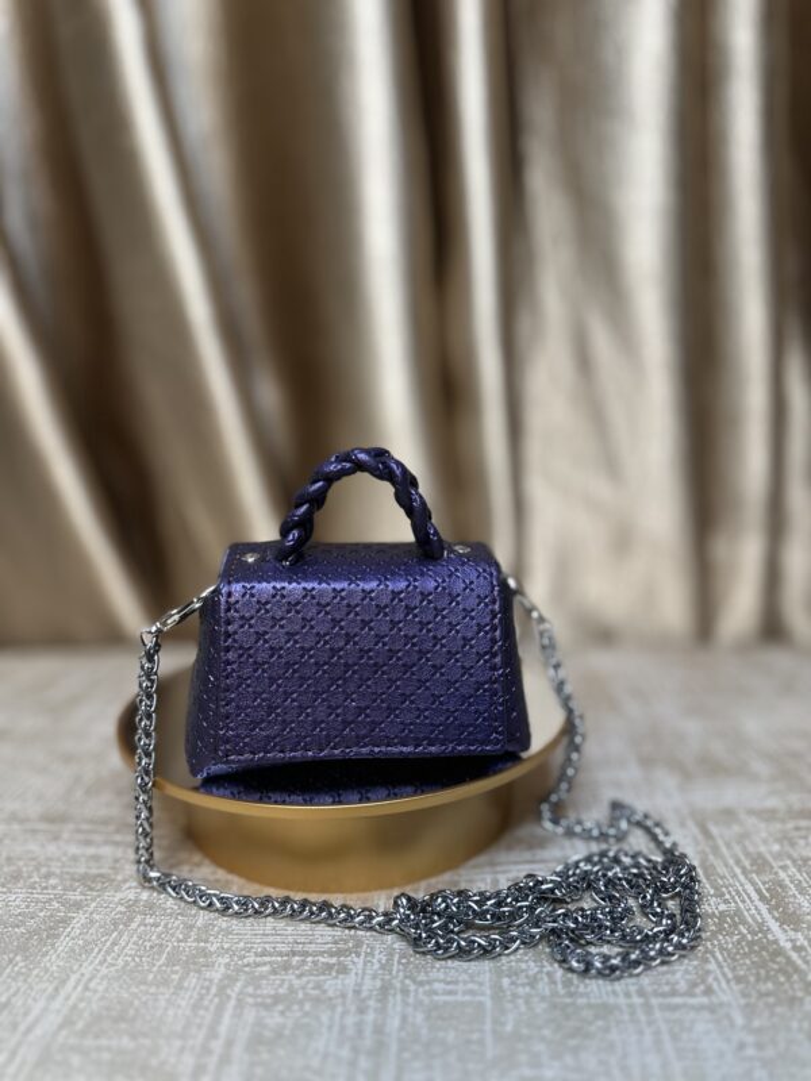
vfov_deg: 71.6
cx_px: 406
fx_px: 750
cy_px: 540
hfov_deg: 56.8
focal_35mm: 24
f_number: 1.78
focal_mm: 6.86
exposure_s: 1/50
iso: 200
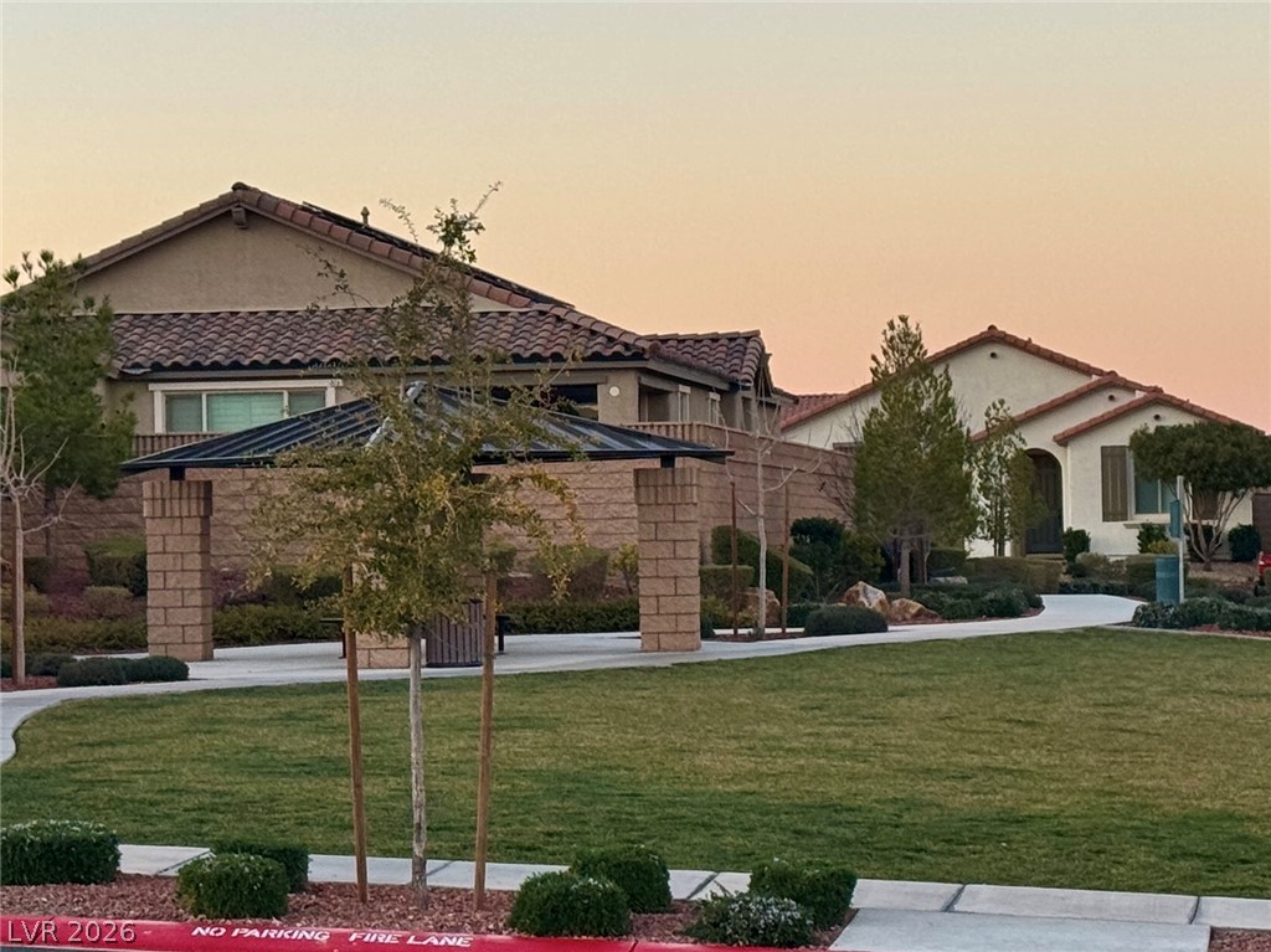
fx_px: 1762
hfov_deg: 39.7
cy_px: 476
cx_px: 636
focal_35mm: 48
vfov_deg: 30.2
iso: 64
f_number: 1.78
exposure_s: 1/252
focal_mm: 6.76
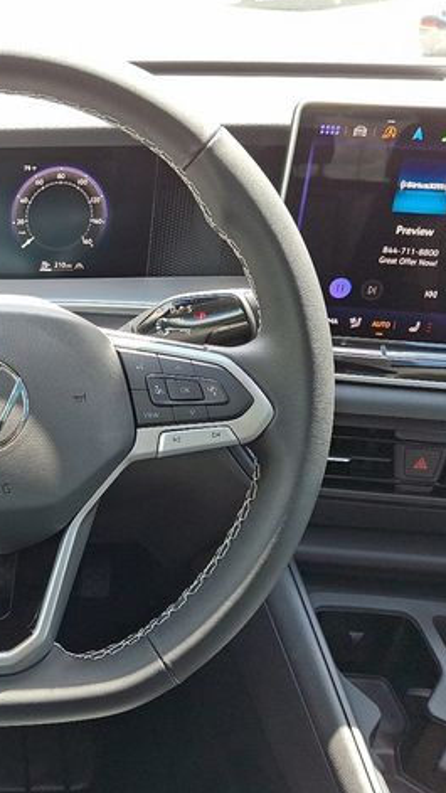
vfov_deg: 54.0
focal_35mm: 37
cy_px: 392
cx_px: -25
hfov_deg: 29.4
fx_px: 778
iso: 25
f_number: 1.8
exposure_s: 1/120
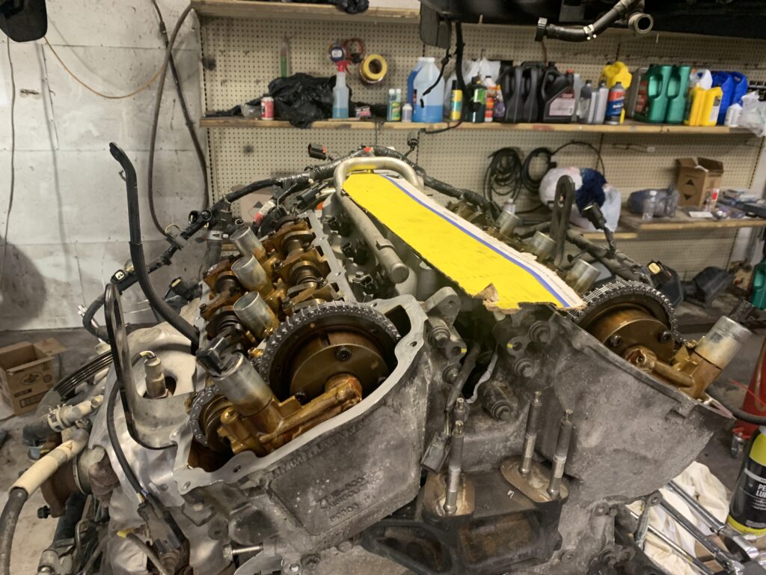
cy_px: 288
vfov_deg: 53.1
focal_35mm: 26
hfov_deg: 67.3
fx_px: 575
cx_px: 383
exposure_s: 1/40
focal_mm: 4.25
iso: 250
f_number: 1.8
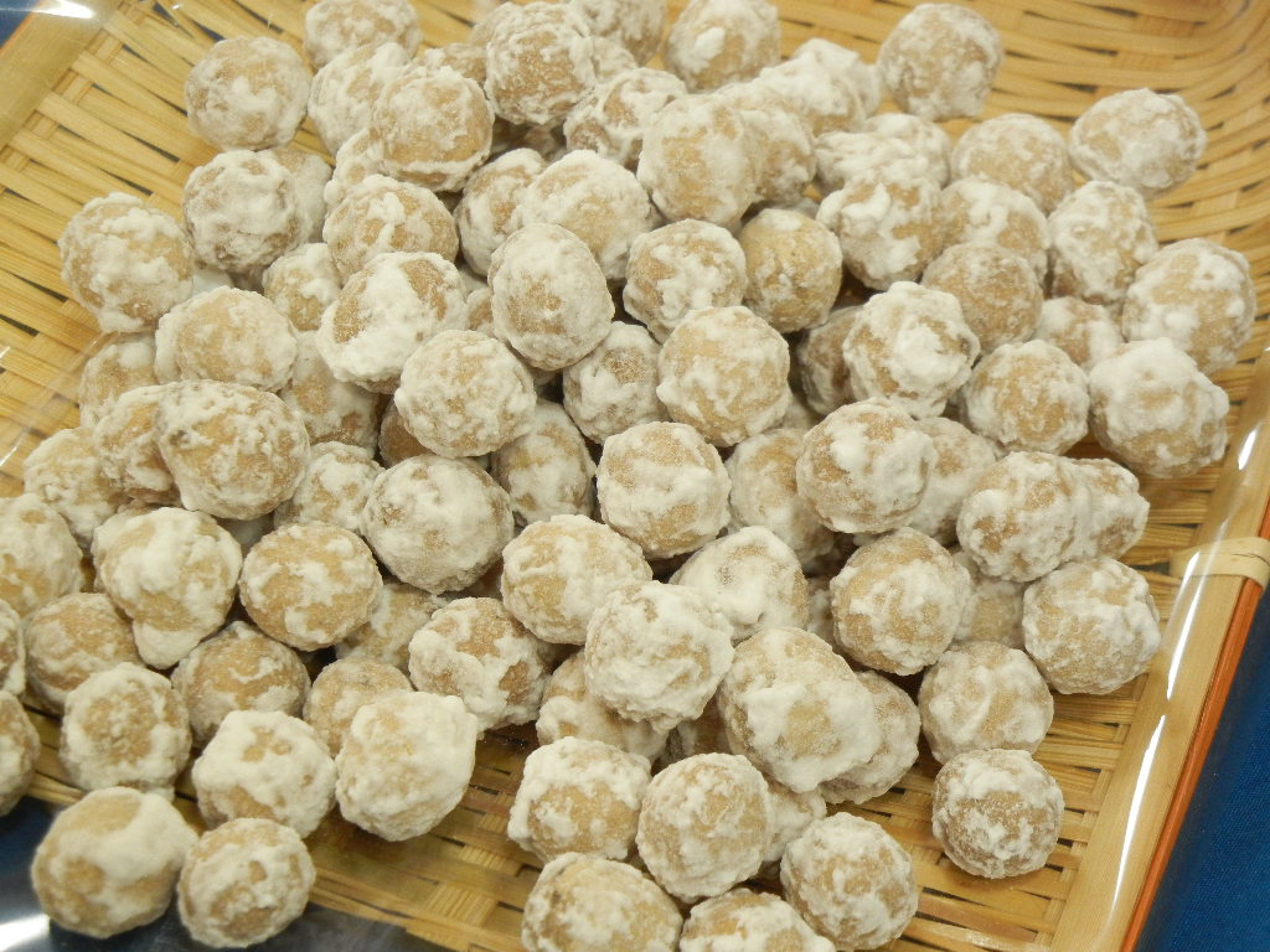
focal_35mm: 102
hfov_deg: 19.3
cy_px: 476
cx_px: 635
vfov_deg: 14.5
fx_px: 3742
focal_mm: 18.3
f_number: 4.5
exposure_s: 1/37.5
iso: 400
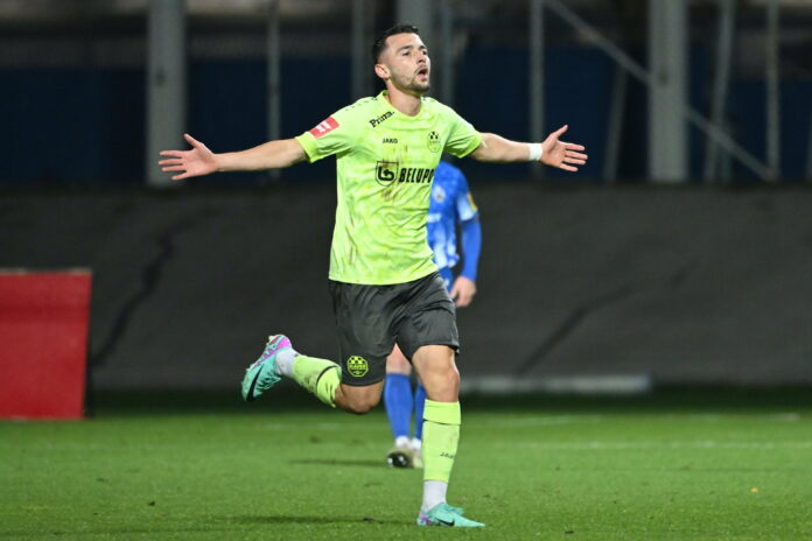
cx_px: 406
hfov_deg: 4.2
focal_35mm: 490
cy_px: 270
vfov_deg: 2.8
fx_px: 11051
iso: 4000
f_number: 5.6
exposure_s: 1/500
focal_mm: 490
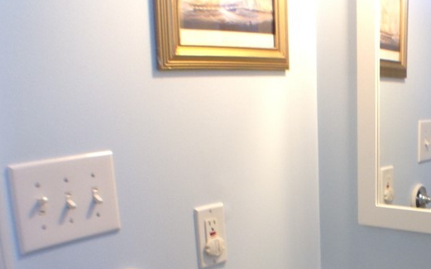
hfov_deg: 27.3
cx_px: 381
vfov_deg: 17.2
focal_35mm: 73
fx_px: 857
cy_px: 300
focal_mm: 4.28
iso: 50
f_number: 2.4
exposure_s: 1/20
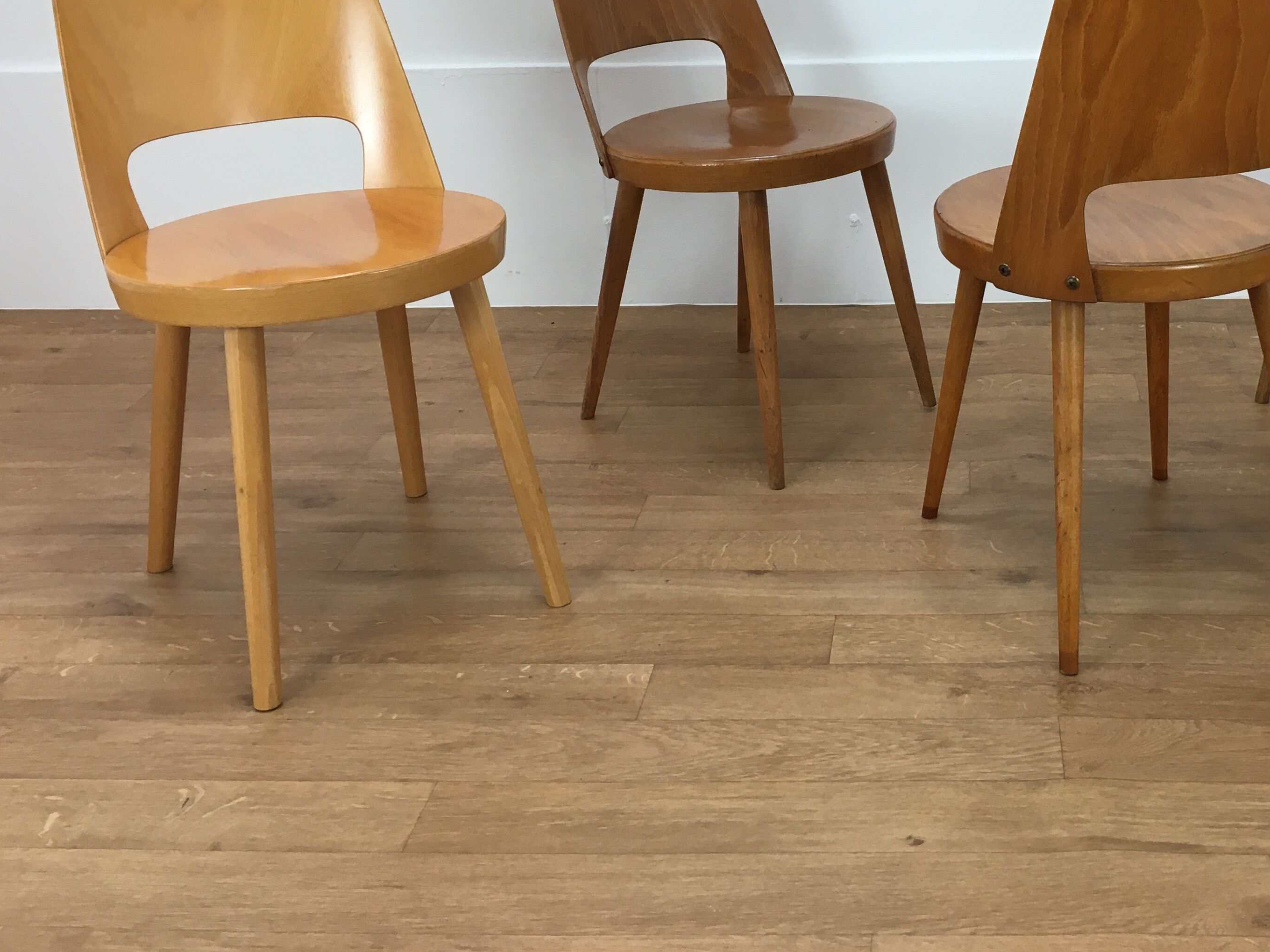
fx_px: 1578
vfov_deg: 33.0
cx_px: 887
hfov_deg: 43.0
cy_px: 254
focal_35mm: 43
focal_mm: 4.15
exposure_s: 1/33
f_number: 2.2
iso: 32
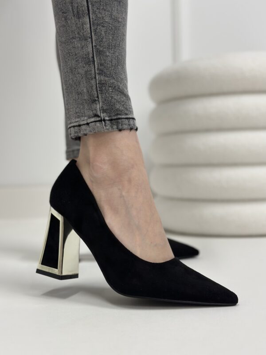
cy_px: 178
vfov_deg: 39.7
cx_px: 133
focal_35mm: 48
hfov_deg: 30.3
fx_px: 492
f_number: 1.78
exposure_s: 1/100
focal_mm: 6.86
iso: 160
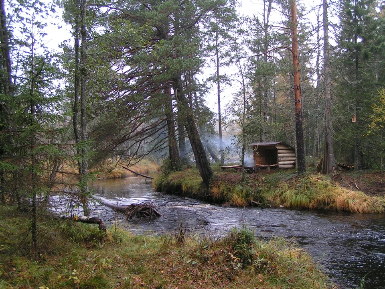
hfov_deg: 49.0
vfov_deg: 37.7
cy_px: 144
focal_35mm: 38
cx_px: 192
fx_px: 423
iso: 50
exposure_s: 1/50
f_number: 3.5
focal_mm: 5.8
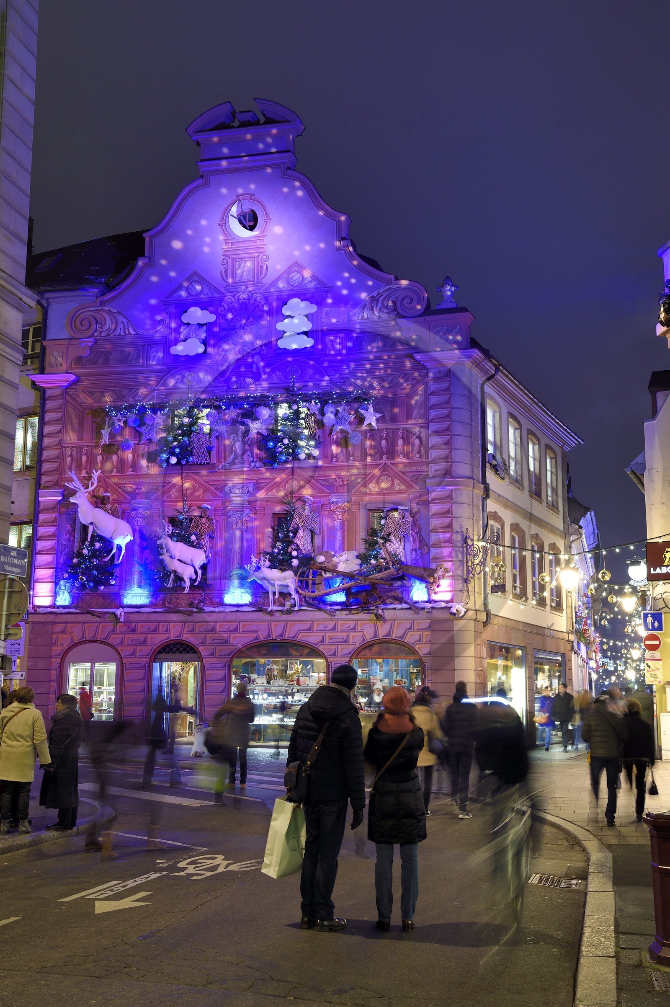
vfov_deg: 50.7
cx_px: 335
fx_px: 1062
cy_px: 504
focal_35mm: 38
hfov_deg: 35.0
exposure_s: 1/1.25
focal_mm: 38
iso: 400
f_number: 9
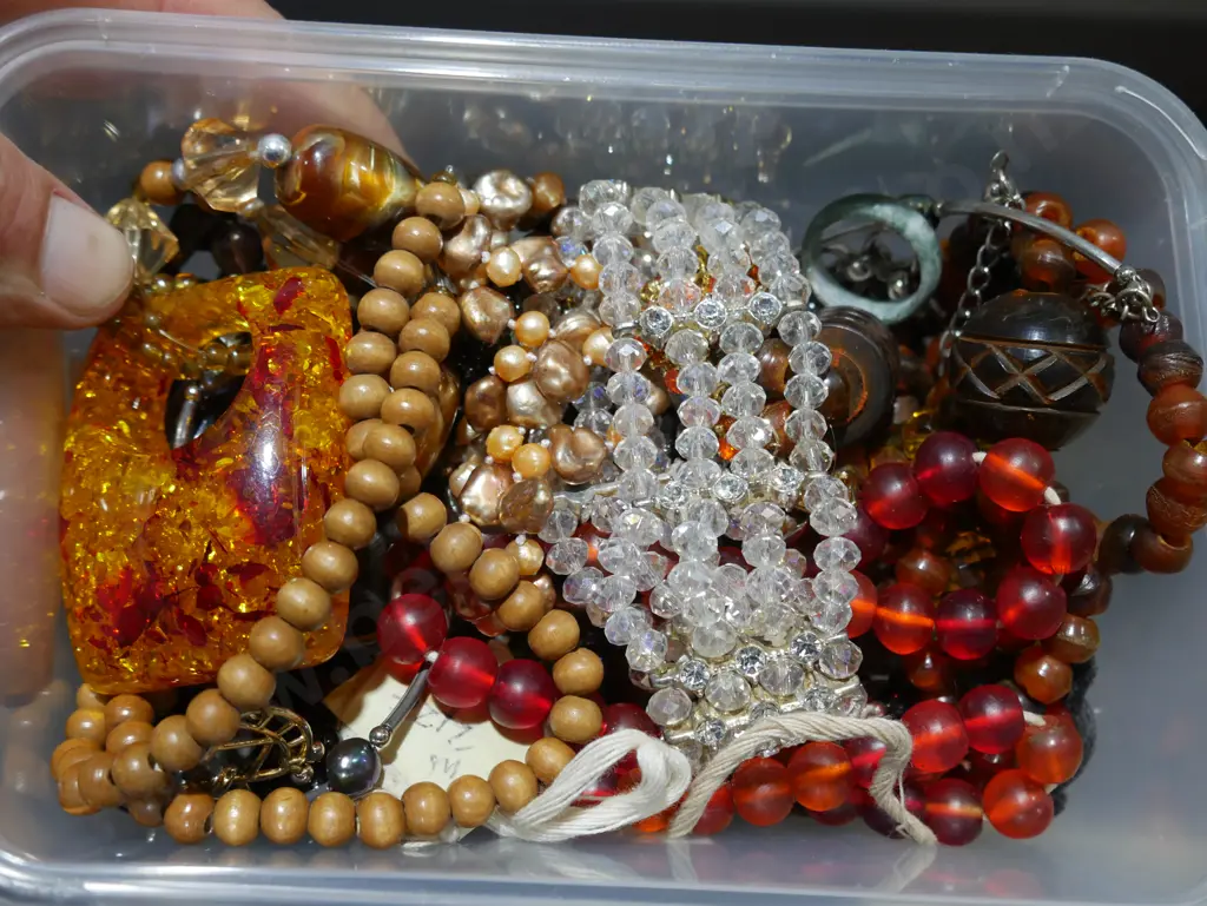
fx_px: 1605
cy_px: 453
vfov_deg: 31.5
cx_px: 604
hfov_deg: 41.2
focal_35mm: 46
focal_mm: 23
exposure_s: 1/60
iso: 500
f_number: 5.1
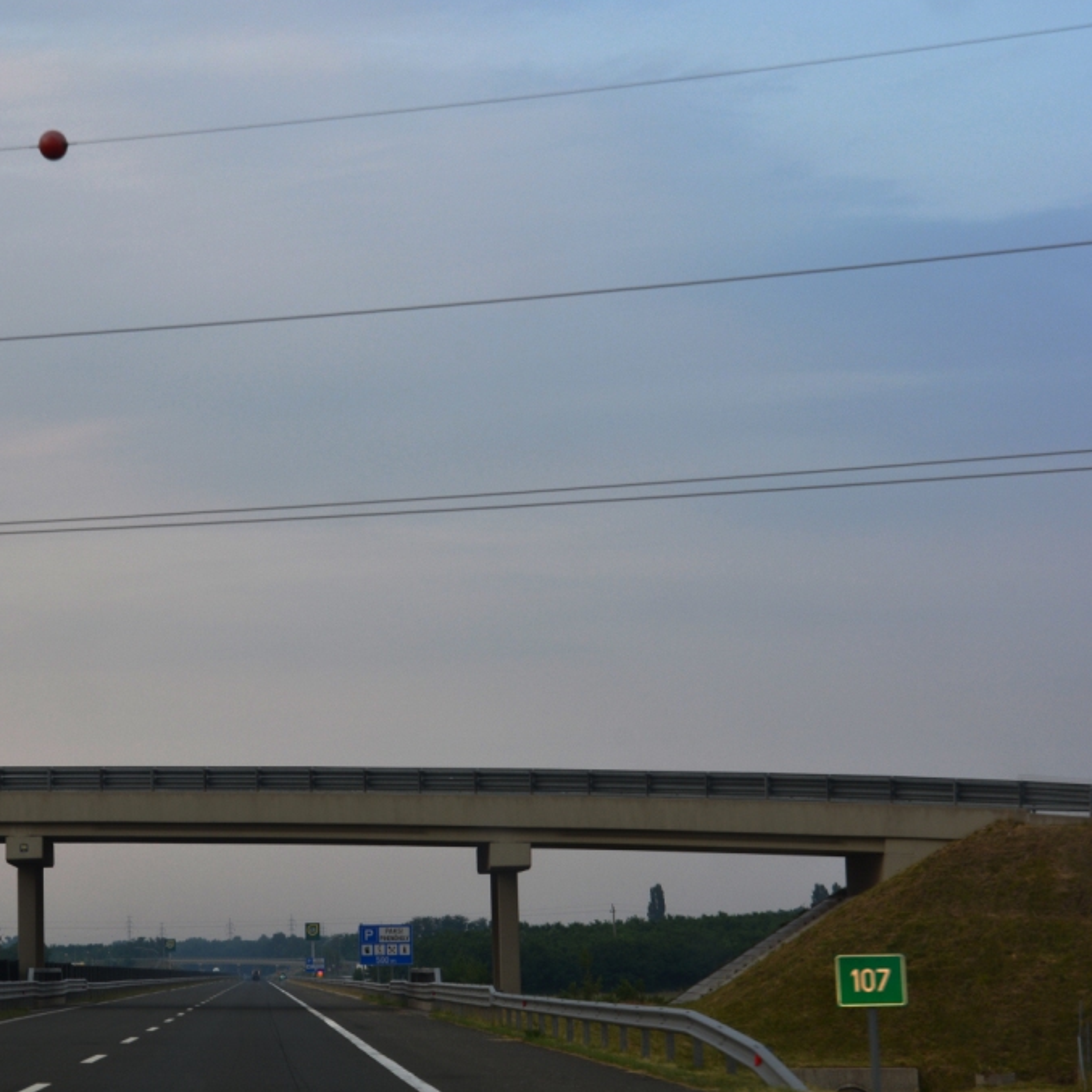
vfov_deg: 12.9
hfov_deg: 12.9
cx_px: 300
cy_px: 546
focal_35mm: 135
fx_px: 4818
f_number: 10
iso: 200
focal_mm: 70
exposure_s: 1/80
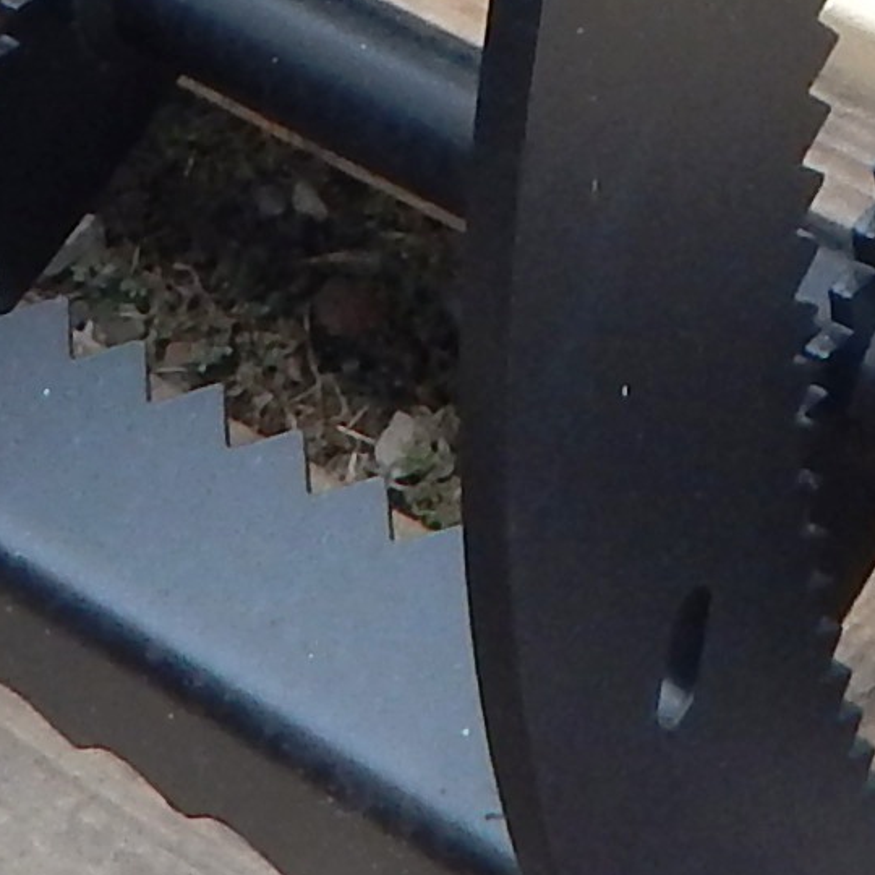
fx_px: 4747
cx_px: 369
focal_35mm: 166
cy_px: -800
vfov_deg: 9.9
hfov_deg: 10.5
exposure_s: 1/80
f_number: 3
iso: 125
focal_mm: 4
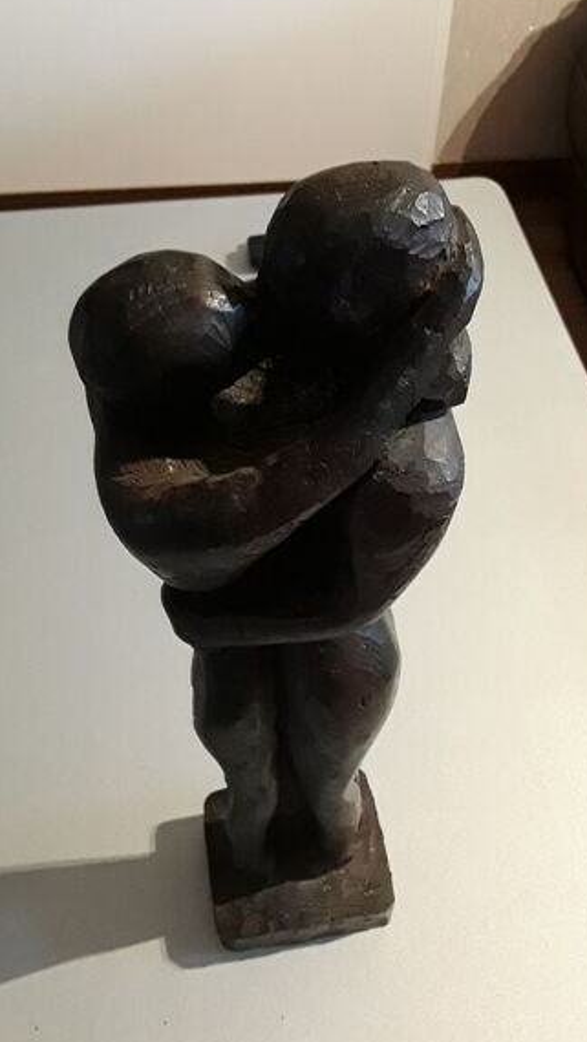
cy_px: 558
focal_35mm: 33
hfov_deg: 35.7
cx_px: 291
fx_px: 912
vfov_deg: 59.4
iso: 320
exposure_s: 1/17
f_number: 1.9
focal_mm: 2.91
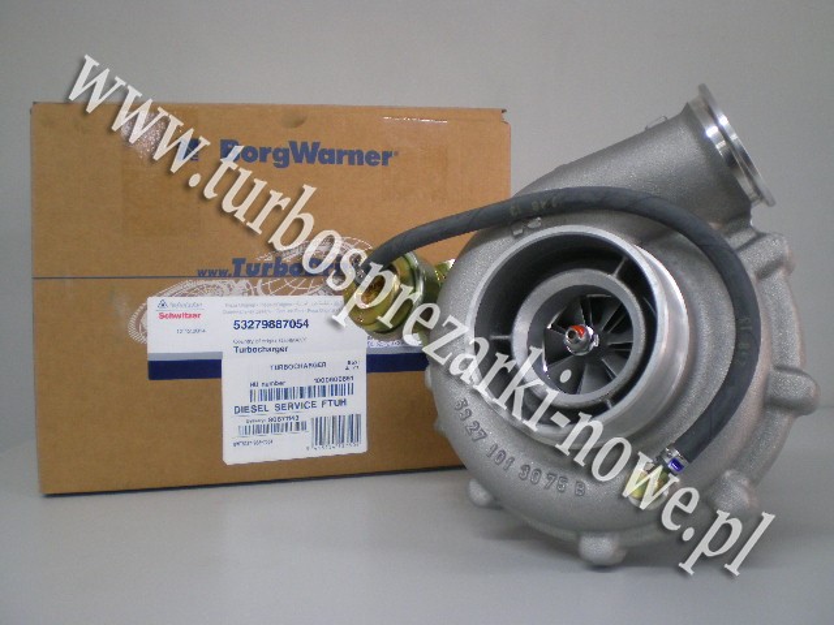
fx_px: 916
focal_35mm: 38
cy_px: 312
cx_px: 417
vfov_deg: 37.7
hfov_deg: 49.0
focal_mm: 6.3
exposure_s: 1/30
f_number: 3.1
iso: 200
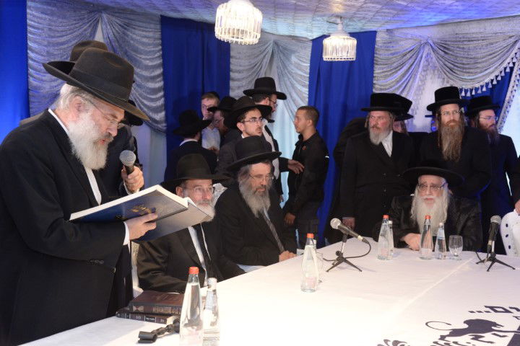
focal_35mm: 40
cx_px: 260
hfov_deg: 48.5
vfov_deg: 33.4
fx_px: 578
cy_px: 173
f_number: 5.6
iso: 2000
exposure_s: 1/100
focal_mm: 40
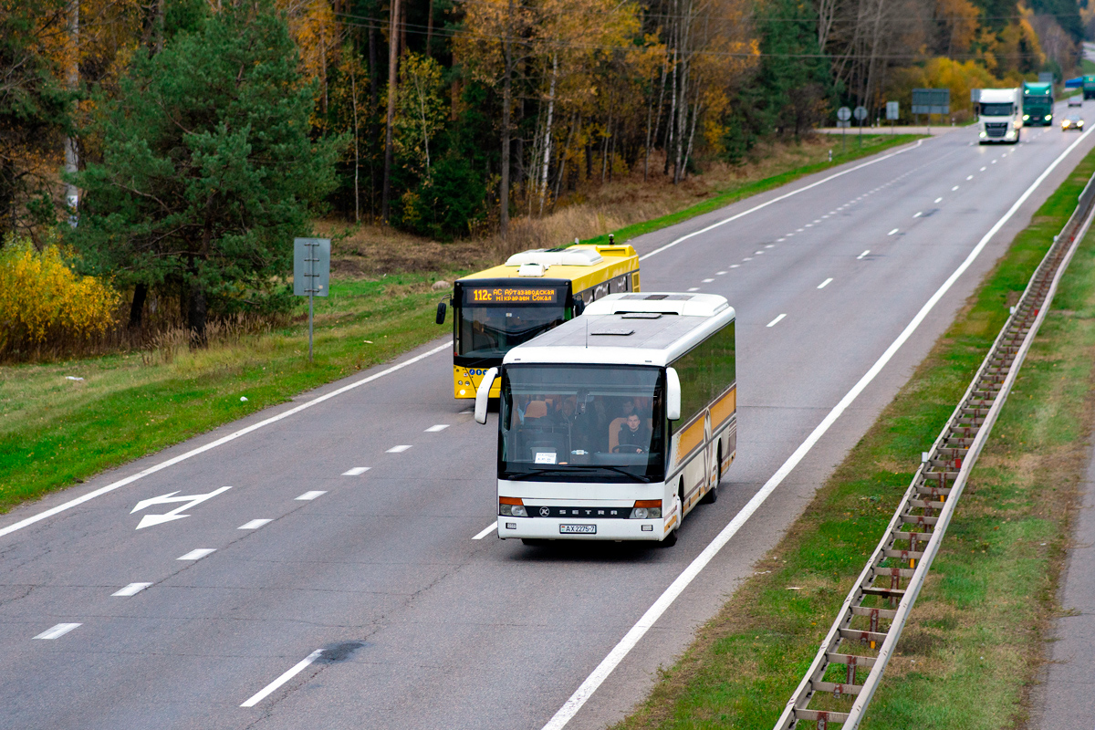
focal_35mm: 128
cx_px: 548
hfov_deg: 16.1
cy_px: 365
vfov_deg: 10.8
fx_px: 3878
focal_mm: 85
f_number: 2.8
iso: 400
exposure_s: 1/400
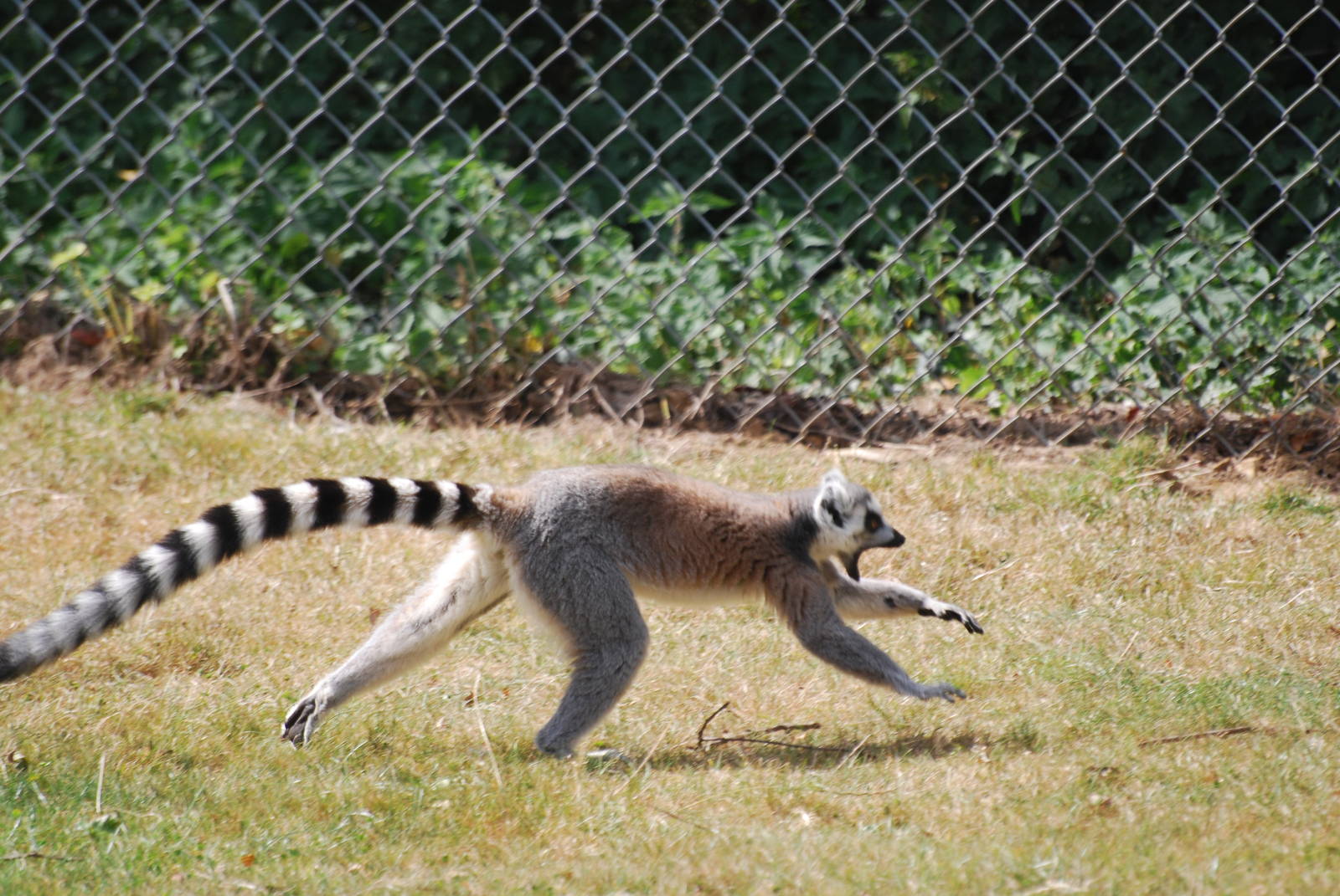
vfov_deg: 3.1
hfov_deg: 4.6
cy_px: 448
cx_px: 670
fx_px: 16770
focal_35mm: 450
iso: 250
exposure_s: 1/500
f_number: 5.6
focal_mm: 300
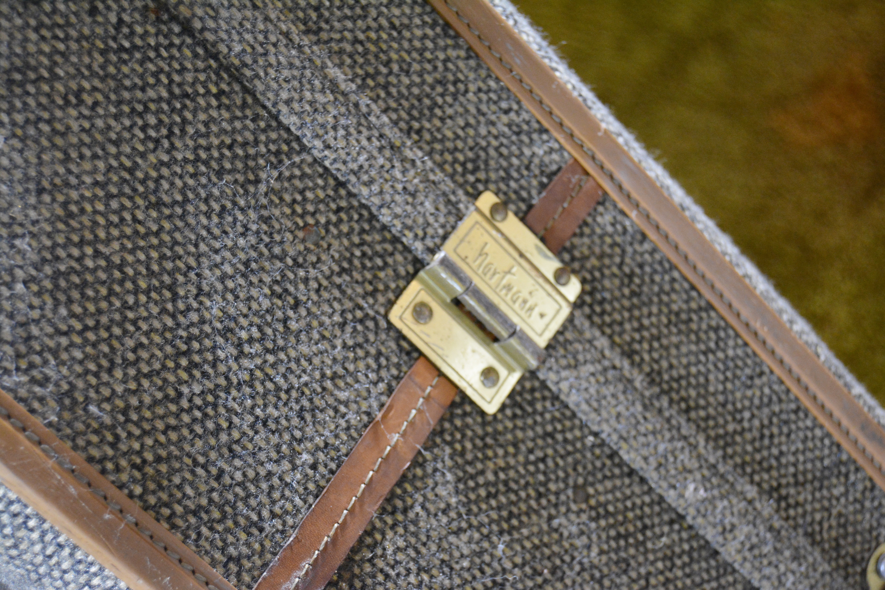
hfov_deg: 38.9
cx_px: 442
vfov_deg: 26.5
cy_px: 295
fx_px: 1254
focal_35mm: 51
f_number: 4.5
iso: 2500
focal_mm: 34
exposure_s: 1/30
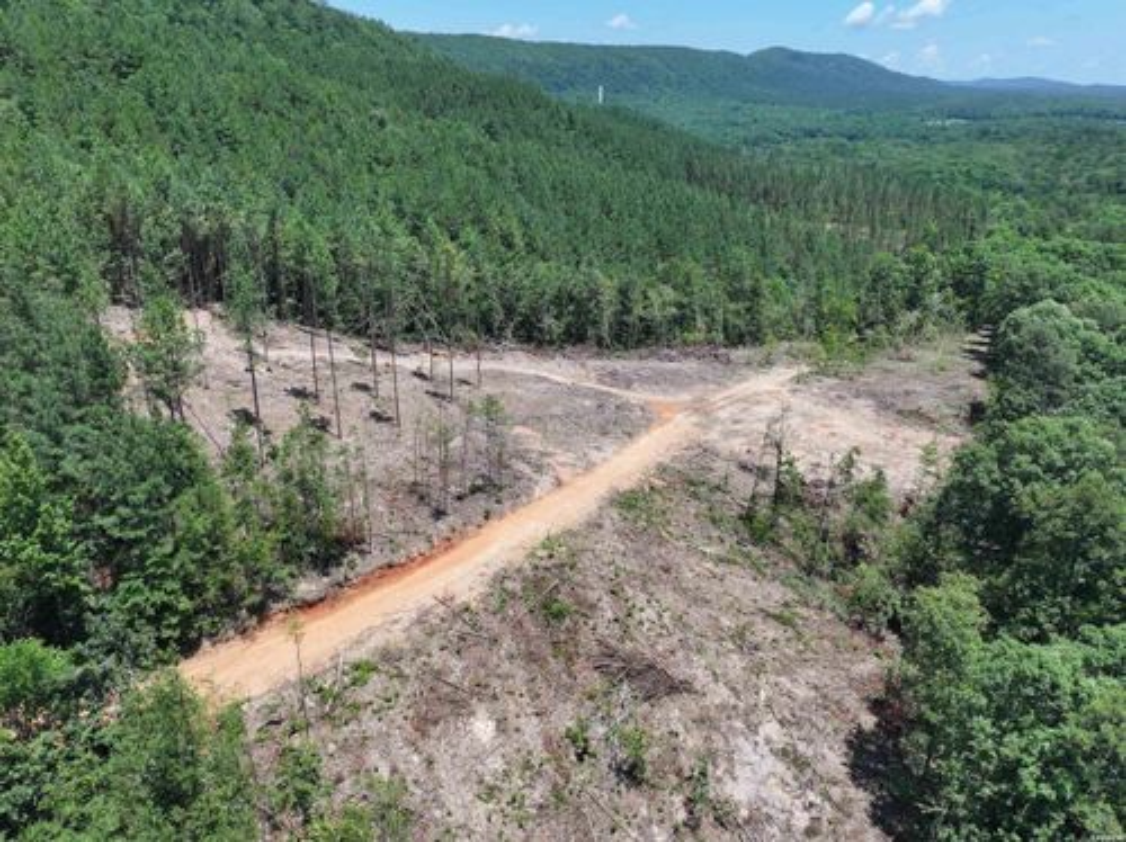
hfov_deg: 71.6
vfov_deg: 56.7
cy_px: 421
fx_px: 780
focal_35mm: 24
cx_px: 563
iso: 120
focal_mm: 12.29
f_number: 2.8
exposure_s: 1/1600
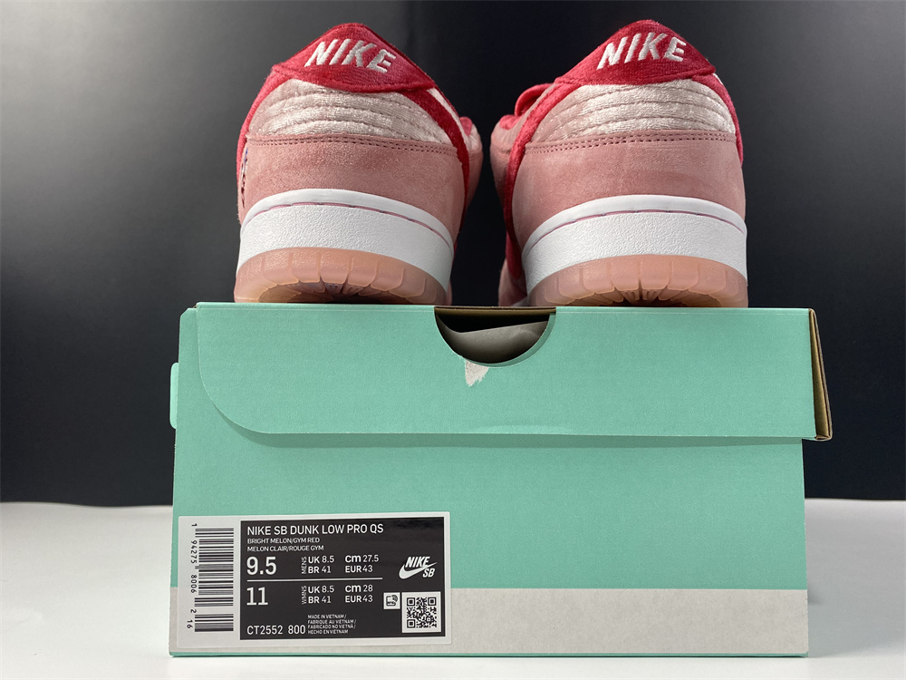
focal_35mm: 26
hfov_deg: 67.3
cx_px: 453
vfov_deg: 53.1
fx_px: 680
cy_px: 340
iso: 80
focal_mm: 4.25
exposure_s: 1/100
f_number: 1.8
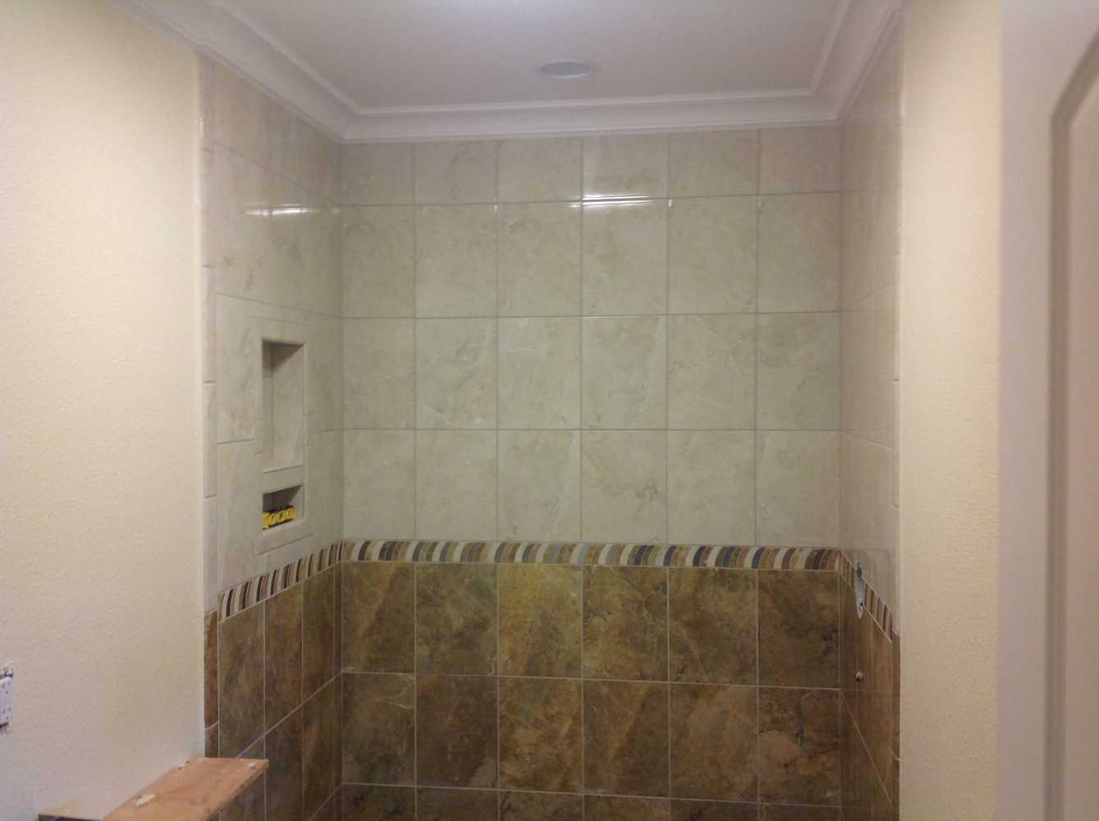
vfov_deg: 40.6
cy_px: 410
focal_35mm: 35
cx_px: 550
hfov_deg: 52.7
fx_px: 1110
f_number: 2.4
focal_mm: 4.28
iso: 80
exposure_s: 1/15
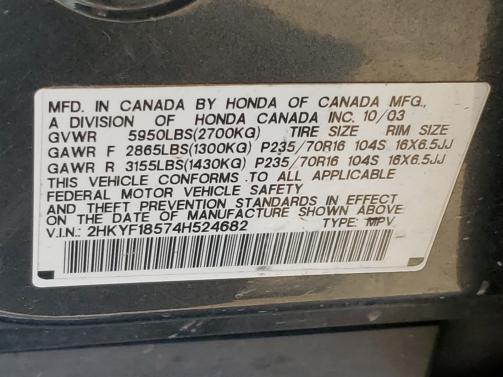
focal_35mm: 26
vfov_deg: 53.1
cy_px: 188
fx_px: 378
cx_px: 252
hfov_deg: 67.3
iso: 50
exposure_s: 1/625
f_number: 1.5
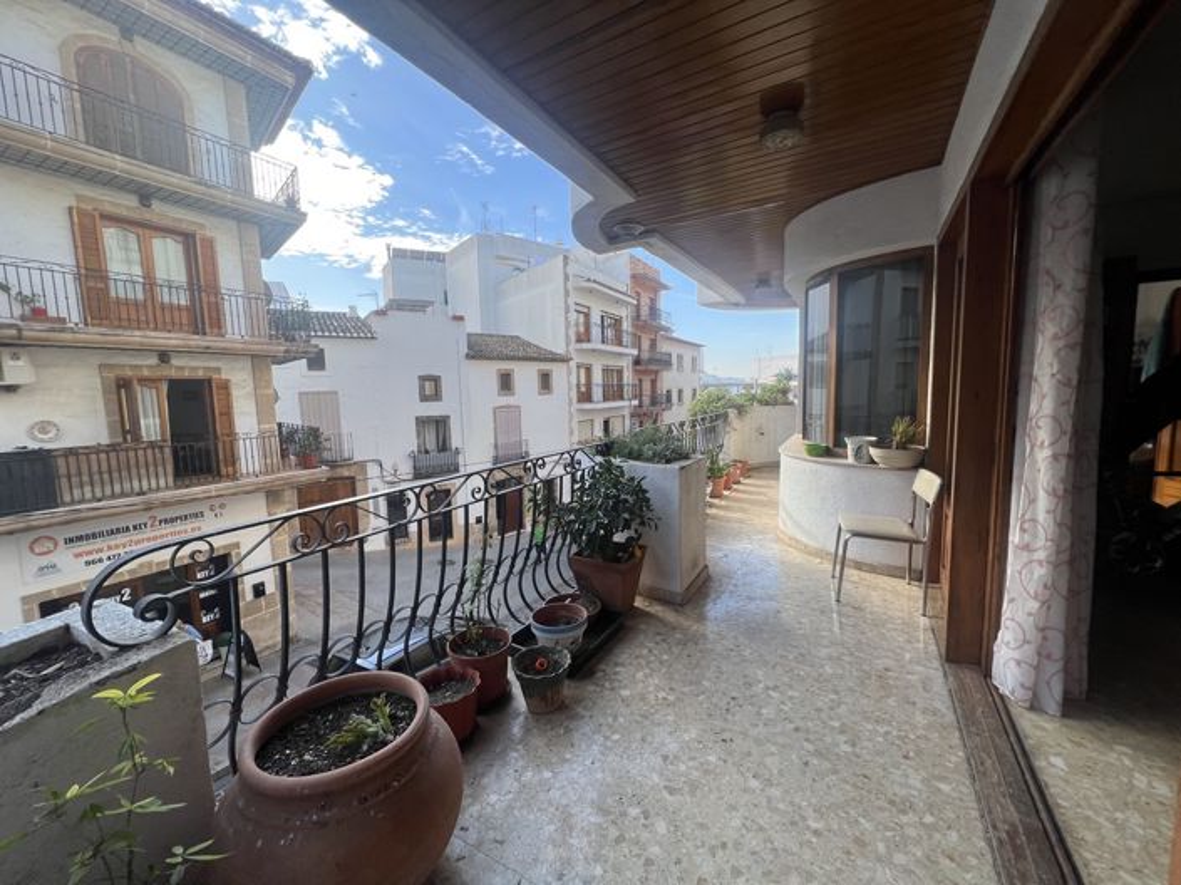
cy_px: 442
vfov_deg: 89.9
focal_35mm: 13
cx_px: 590
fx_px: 443
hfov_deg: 106.2
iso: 32
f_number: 1.8
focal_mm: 1.57
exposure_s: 1/421
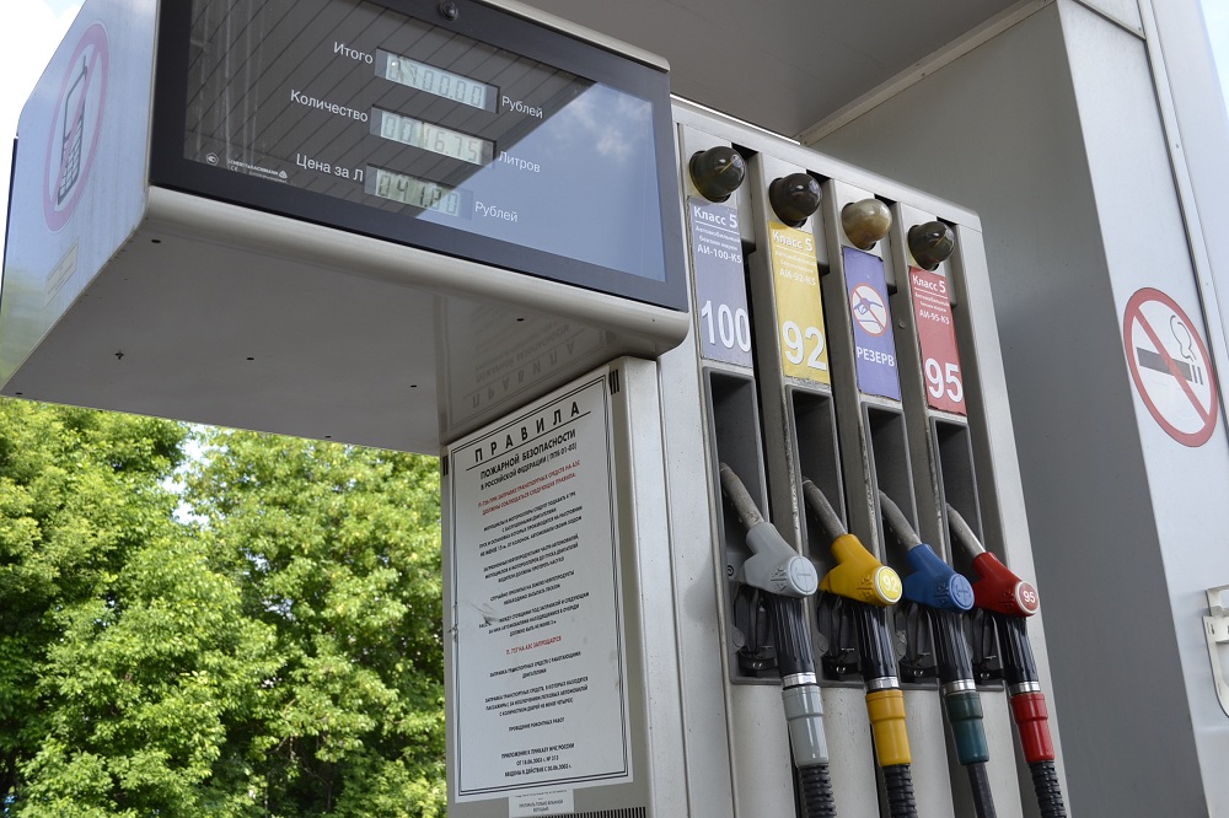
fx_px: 1331
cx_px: 614
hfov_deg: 49.6
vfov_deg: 34.2
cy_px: 409
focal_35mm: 39
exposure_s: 1/125
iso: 110
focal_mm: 26
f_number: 5.6
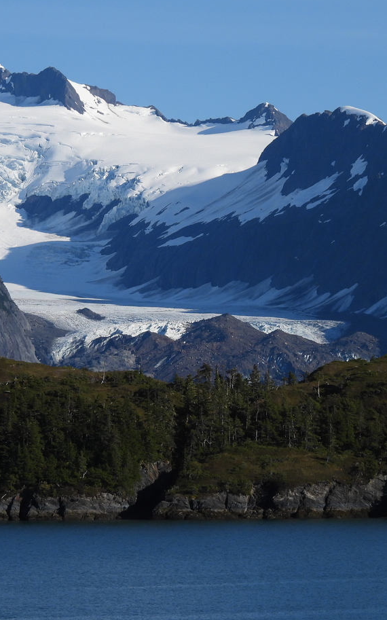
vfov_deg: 9.4
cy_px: 295
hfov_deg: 5.9
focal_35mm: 223
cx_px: 134
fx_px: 3766
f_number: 4.5
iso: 100
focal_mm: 26.8
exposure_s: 1/1250
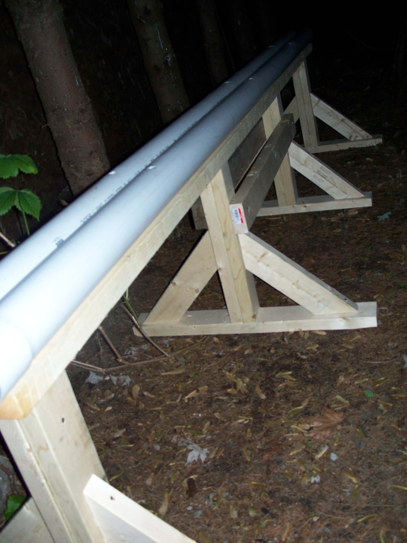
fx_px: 580
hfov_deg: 38.7
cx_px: 204
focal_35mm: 37
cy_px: 272
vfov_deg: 50.1
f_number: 2.8
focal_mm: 7.8
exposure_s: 1/60
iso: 200
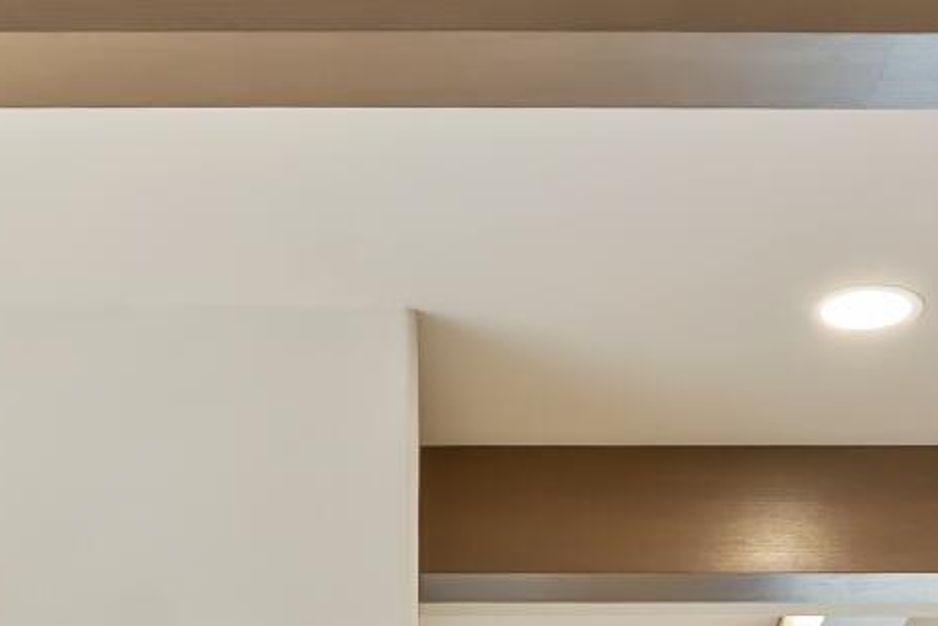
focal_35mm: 104
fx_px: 2710
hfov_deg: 19.6
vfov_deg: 11.3
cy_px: 1431
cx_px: 420
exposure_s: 1/20
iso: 800
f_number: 8
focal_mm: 16
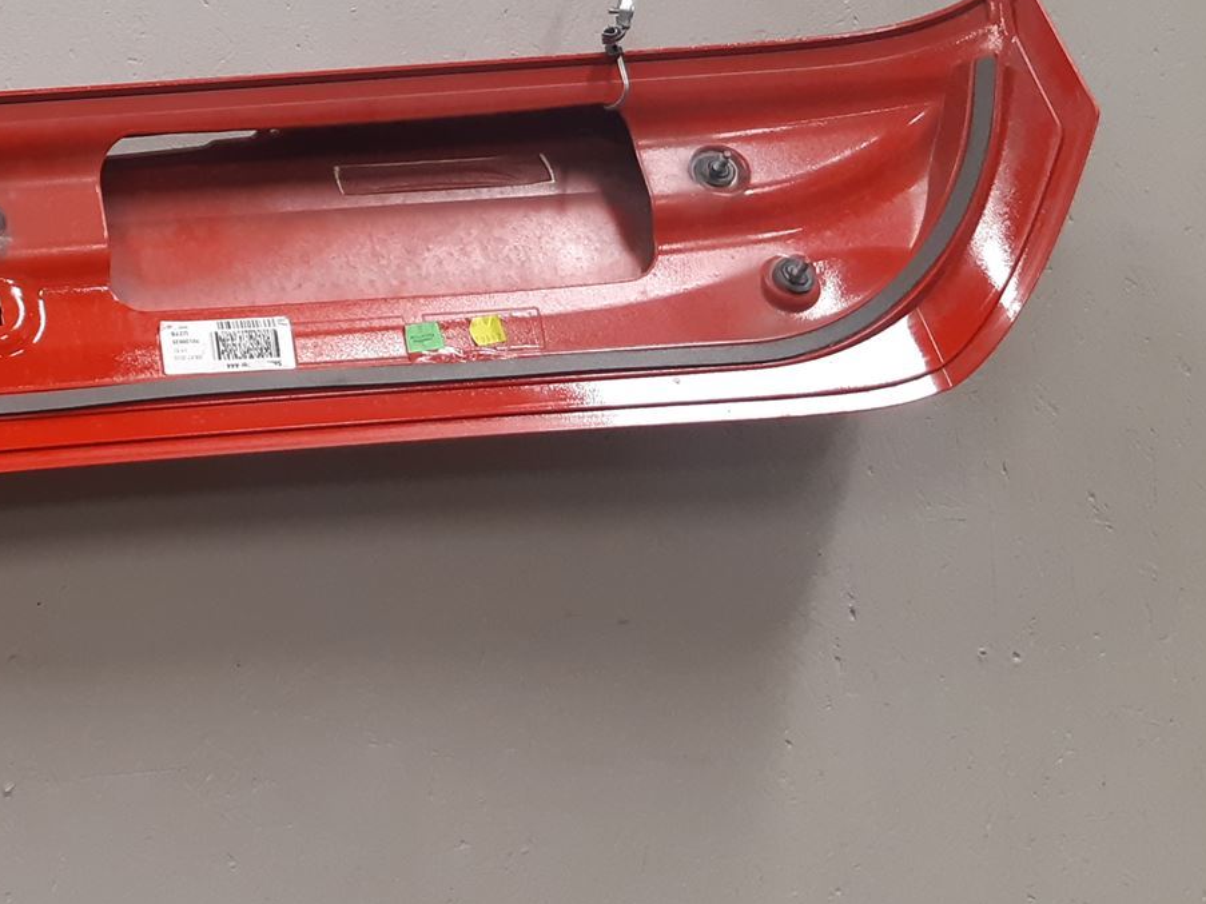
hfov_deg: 29.5
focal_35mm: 59
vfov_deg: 24.6
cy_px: 235
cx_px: -123
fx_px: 2055
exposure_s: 1/50
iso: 160
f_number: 1.7
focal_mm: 3.93
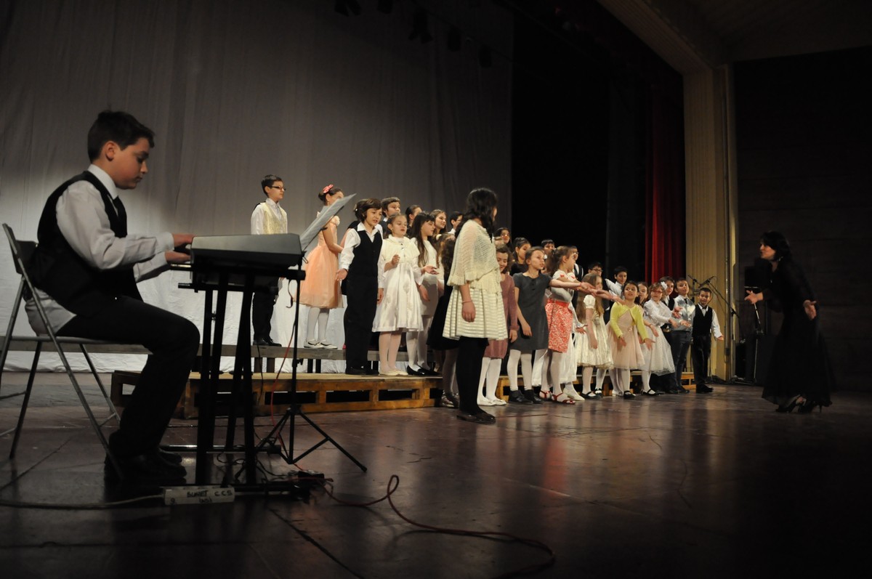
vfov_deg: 47.8
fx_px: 653
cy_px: 290
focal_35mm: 27
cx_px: 436
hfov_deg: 67.4
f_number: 3.5
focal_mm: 18
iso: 1600
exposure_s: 1/160
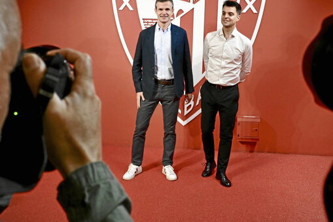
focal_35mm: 34
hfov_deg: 55.8
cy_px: 77
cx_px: 174
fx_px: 314
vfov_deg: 38.5
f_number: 7.1
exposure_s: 1/200
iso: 2500
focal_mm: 24
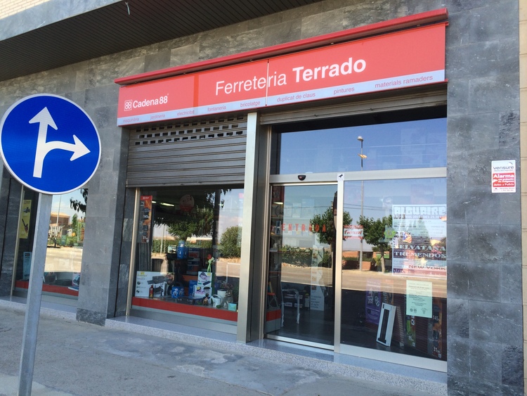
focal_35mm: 29
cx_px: 264
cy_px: 198
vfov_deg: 48.3
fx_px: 442
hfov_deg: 61.6
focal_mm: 4.15
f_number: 2.2
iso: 32
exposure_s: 1/345
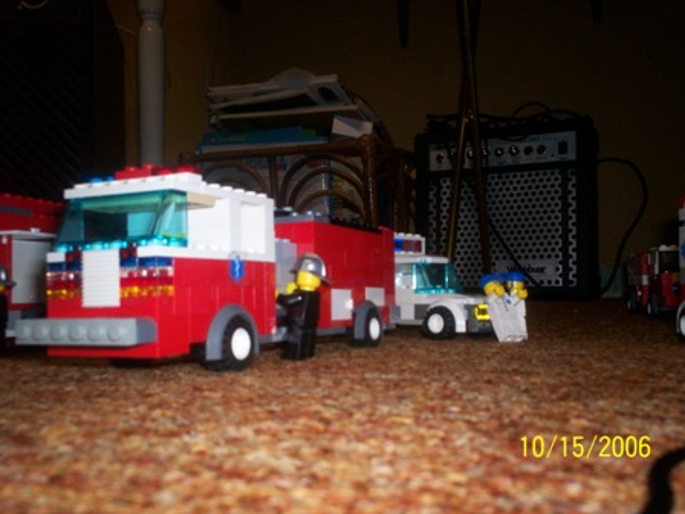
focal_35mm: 36
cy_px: 257
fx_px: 712
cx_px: 342
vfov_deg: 39.7
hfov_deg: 51.4
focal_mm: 6
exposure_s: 1/60
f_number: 4.5
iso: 140
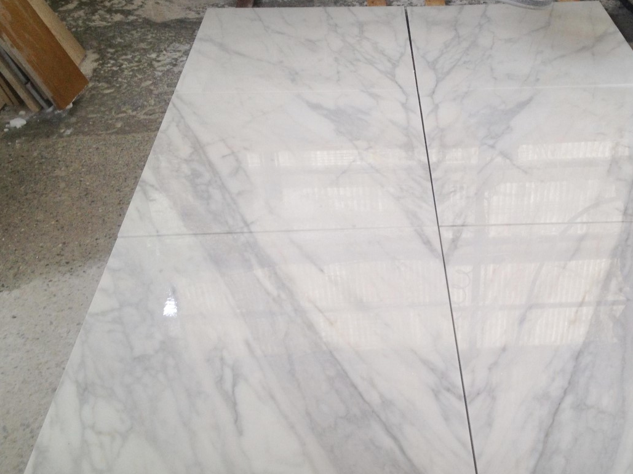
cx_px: 413
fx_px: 896
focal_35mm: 49
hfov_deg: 38.6
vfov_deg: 29.7
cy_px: 231
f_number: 2.4
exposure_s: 1/30
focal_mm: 4.28
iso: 50
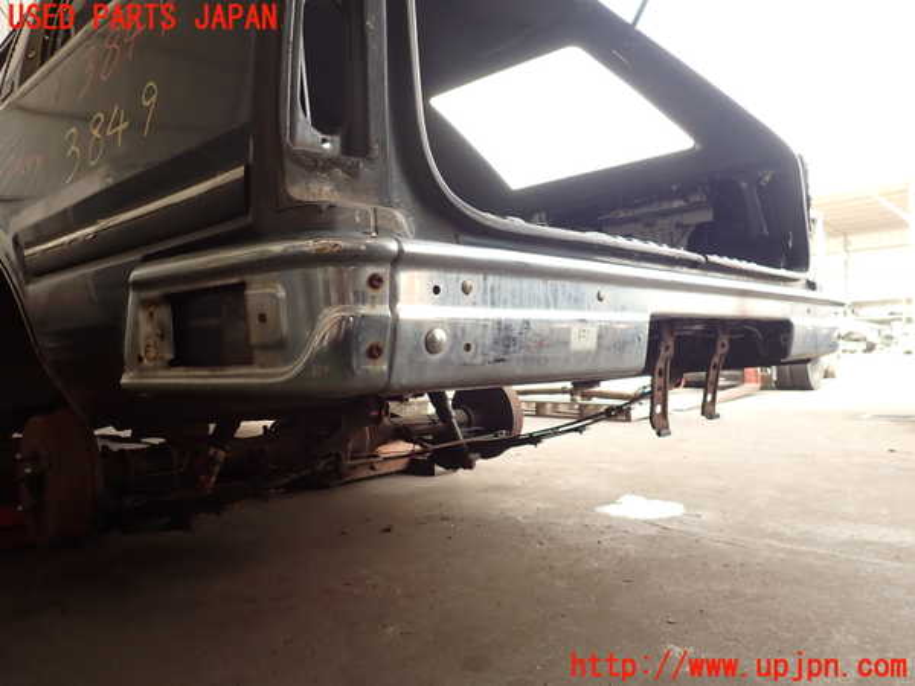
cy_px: 343
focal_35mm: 25
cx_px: 458
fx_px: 661
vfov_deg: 54.9
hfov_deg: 69.4
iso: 100
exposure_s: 1/80
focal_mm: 4.5
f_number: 2.8
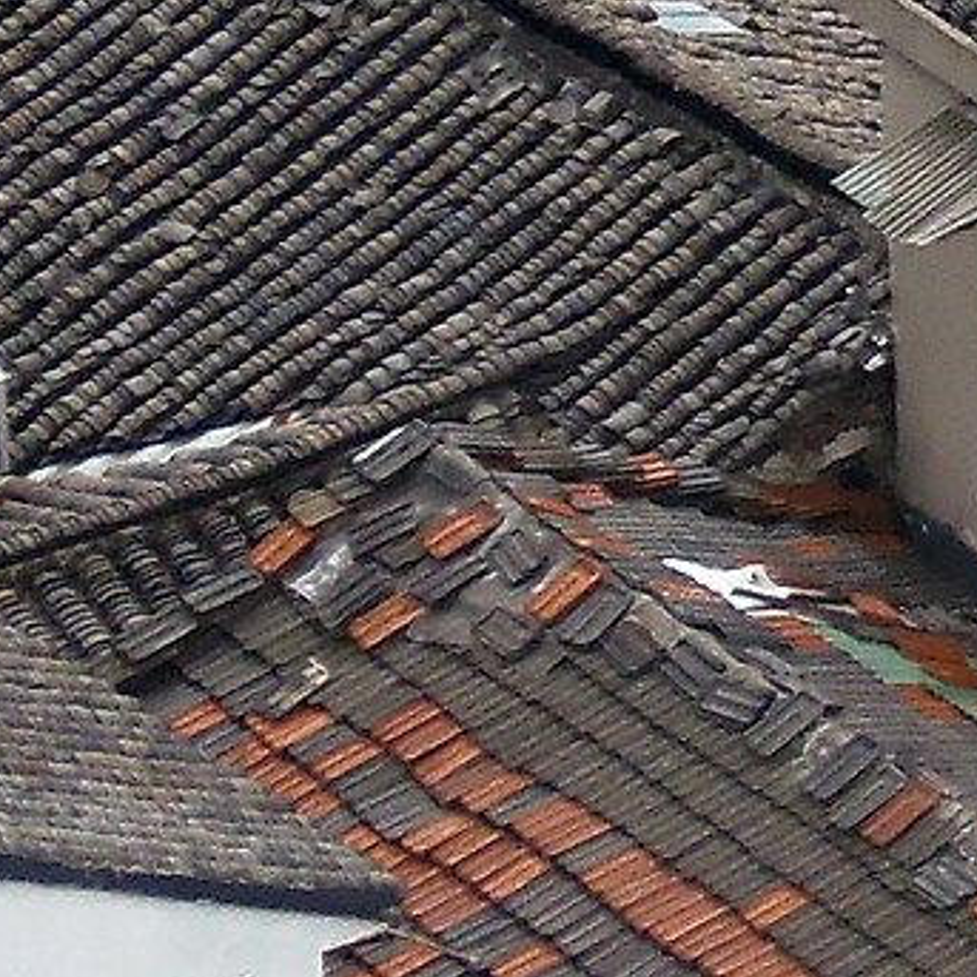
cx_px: 2105
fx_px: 19542
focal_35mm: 612
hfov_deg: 2.8
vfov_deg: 2.9
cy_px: -128
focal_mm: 18.4
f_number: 4.4
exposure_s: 1/200
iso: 64
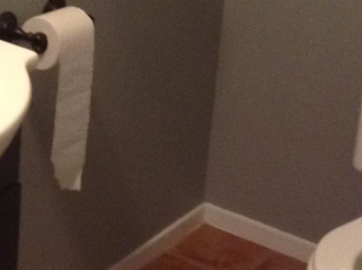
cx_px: -2
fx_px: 1211
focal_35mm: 116
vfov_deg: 12.6
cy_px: 18
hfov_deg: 16.6
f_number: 2.4
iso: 160
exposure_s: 1/24
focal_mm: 3.3
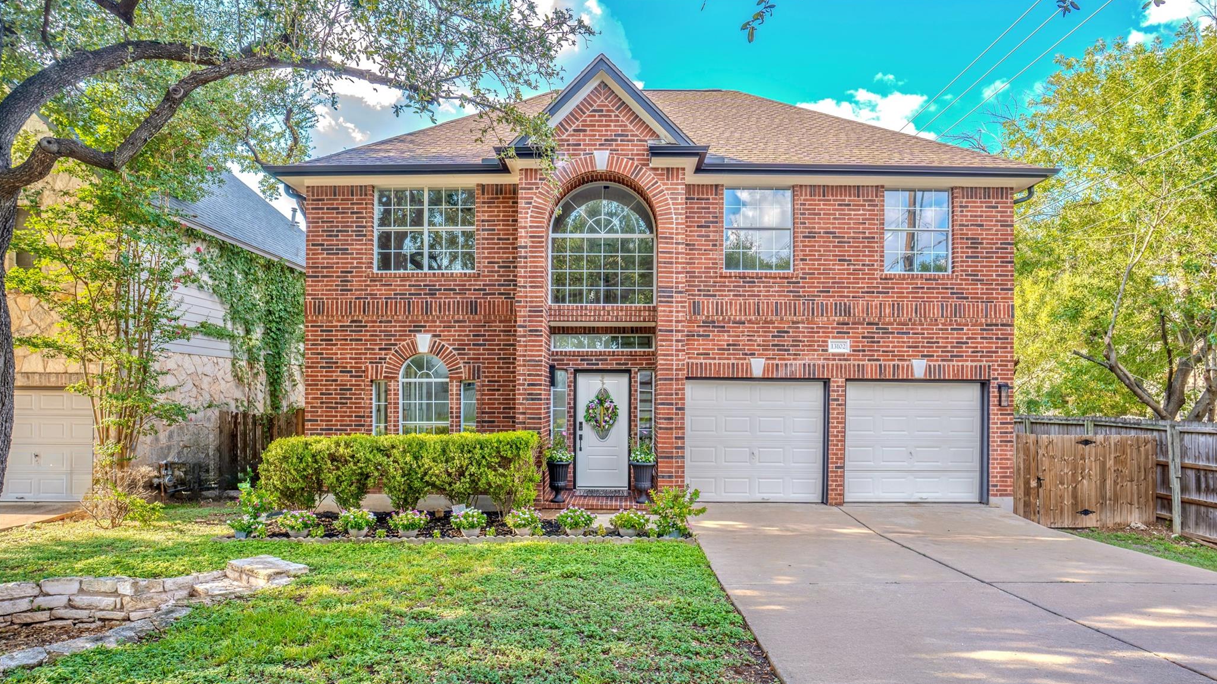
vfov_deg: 53.3
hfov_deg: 83.8
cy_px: 403
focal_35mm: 21
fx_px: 678
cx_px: 609
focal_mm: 20
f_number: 5.6
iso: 100
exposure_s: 1/80
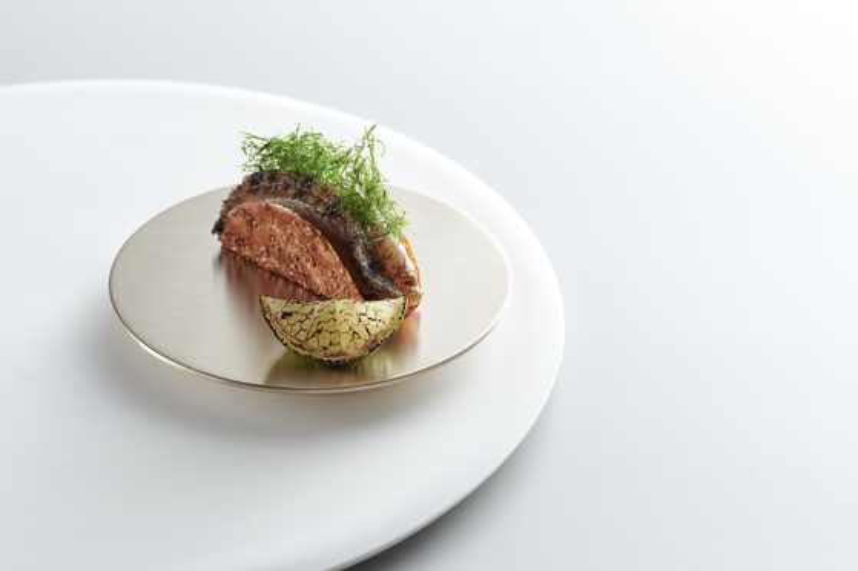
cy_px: 286
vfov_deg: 13.0
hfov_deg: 19.5
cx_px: 429
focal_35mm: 105
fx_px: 2501
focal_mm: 105
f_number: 11
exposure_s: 1/200
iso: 100
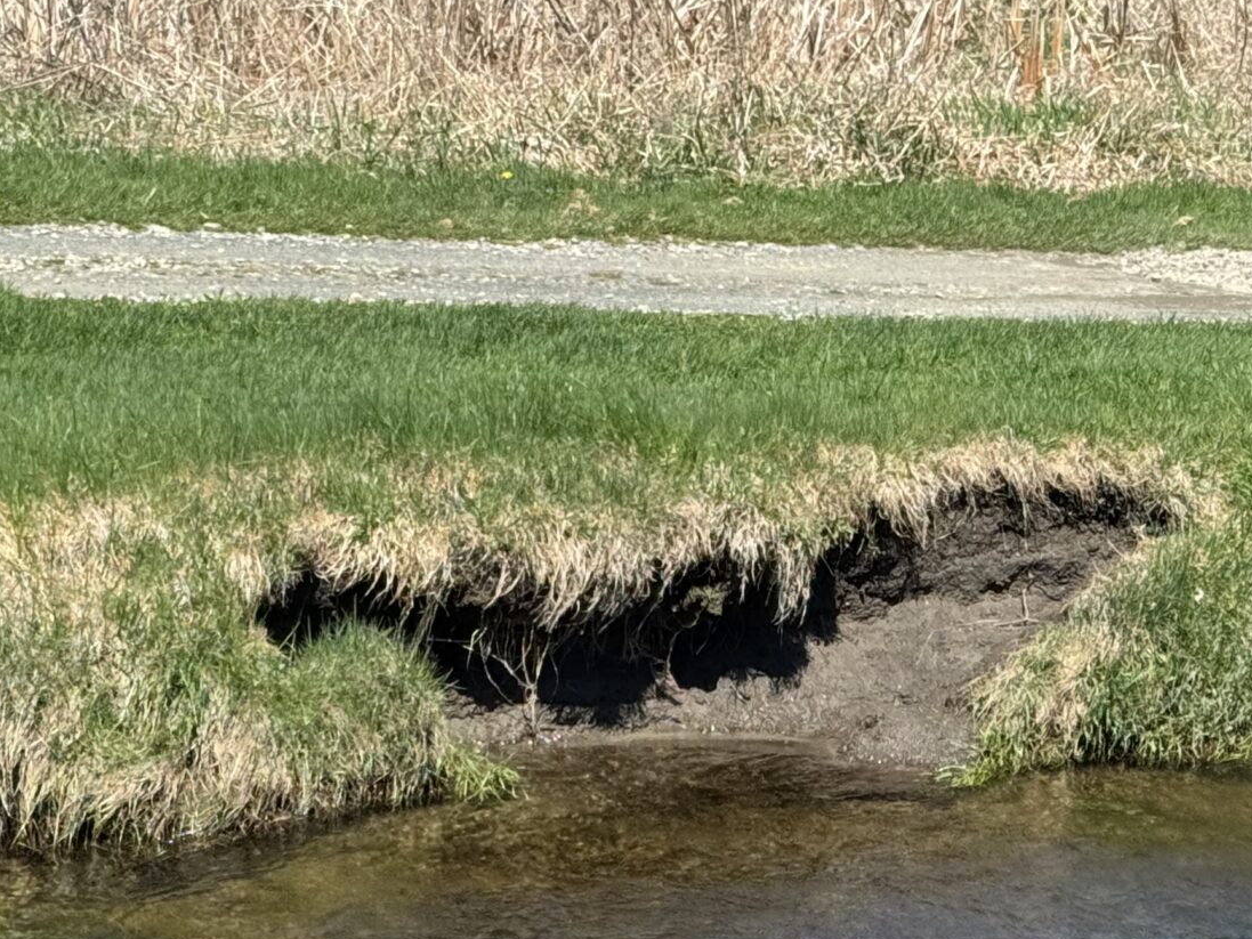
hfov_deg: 17.3
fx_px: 4051
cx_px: 71
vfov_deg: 13.1
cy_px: 881
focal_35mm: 112
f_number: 1.78
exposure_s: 1/2252
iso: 64
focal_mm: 6.76
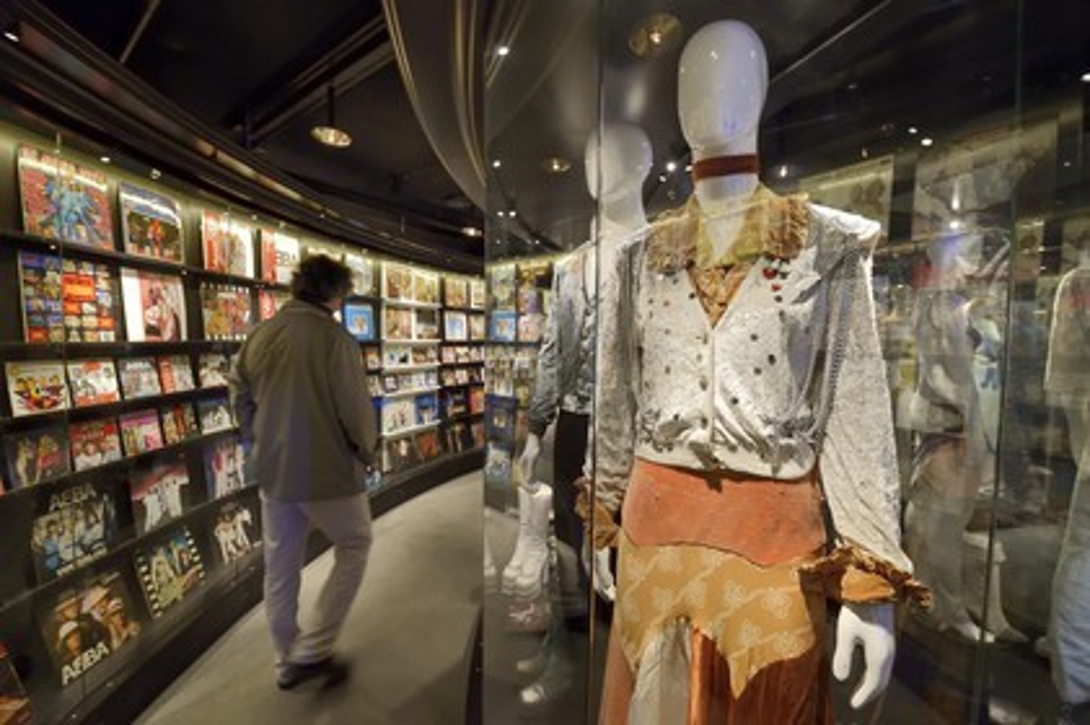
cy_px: 362
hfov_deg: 104.3
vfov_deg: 81.1
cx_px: 545
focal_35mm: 14
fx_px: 424
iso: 1600
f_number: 5.6
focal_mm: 14
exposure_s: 1/30
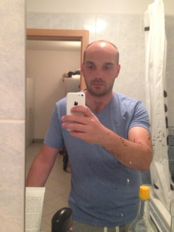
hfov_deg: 38.7
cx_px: 85
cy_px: 114
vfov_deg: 50.1
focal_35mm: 37
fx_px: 248
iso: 400
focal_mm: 4.12
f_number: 2.4
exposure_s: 1/17
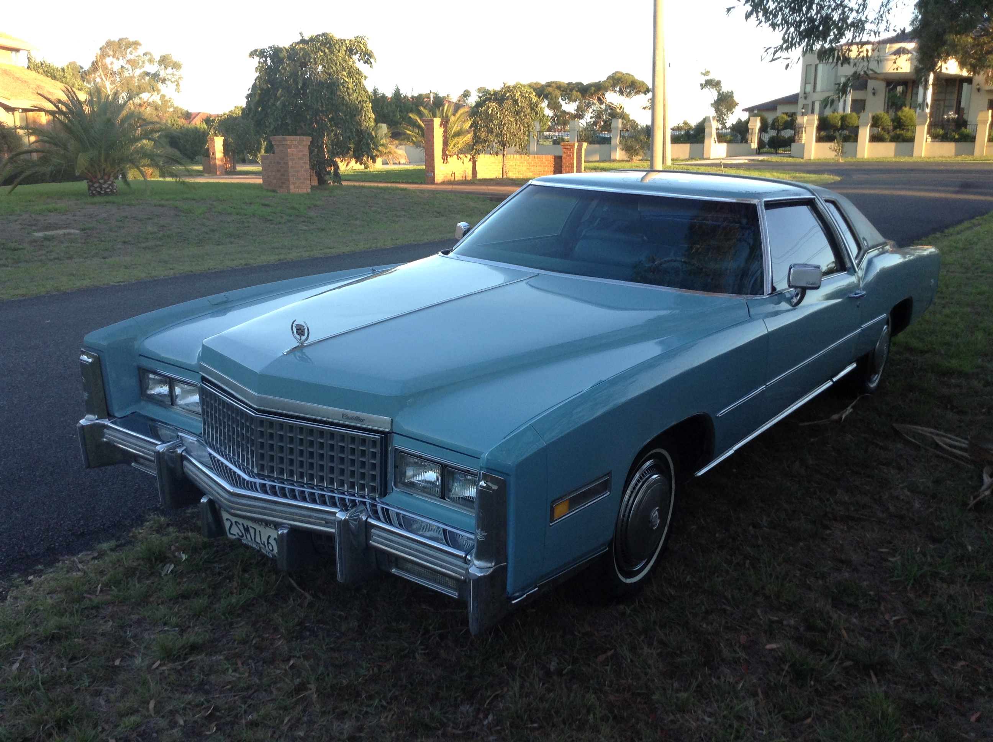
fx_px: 945
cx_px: 496
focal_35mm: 33
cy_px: 371
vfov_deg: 42.8
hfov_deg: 55.4
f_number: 2.4
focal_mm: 3.3
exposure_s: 1/120
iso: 32
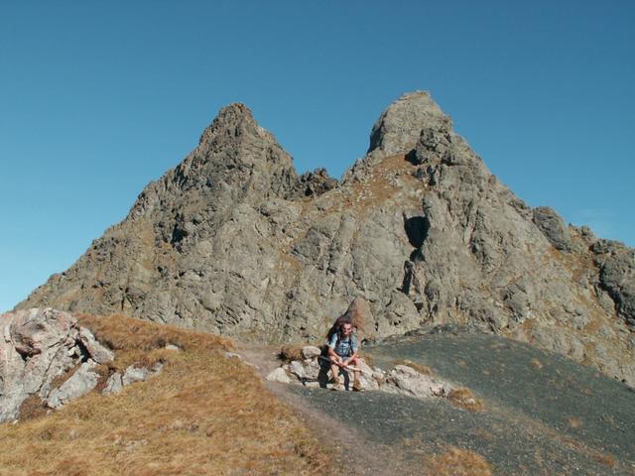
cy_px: 238
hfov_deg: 46.8
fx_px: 734
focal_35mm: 40
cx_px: 318
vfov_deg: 36.0
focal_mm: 6.66
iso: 50
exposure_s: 1/500
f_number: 4.5
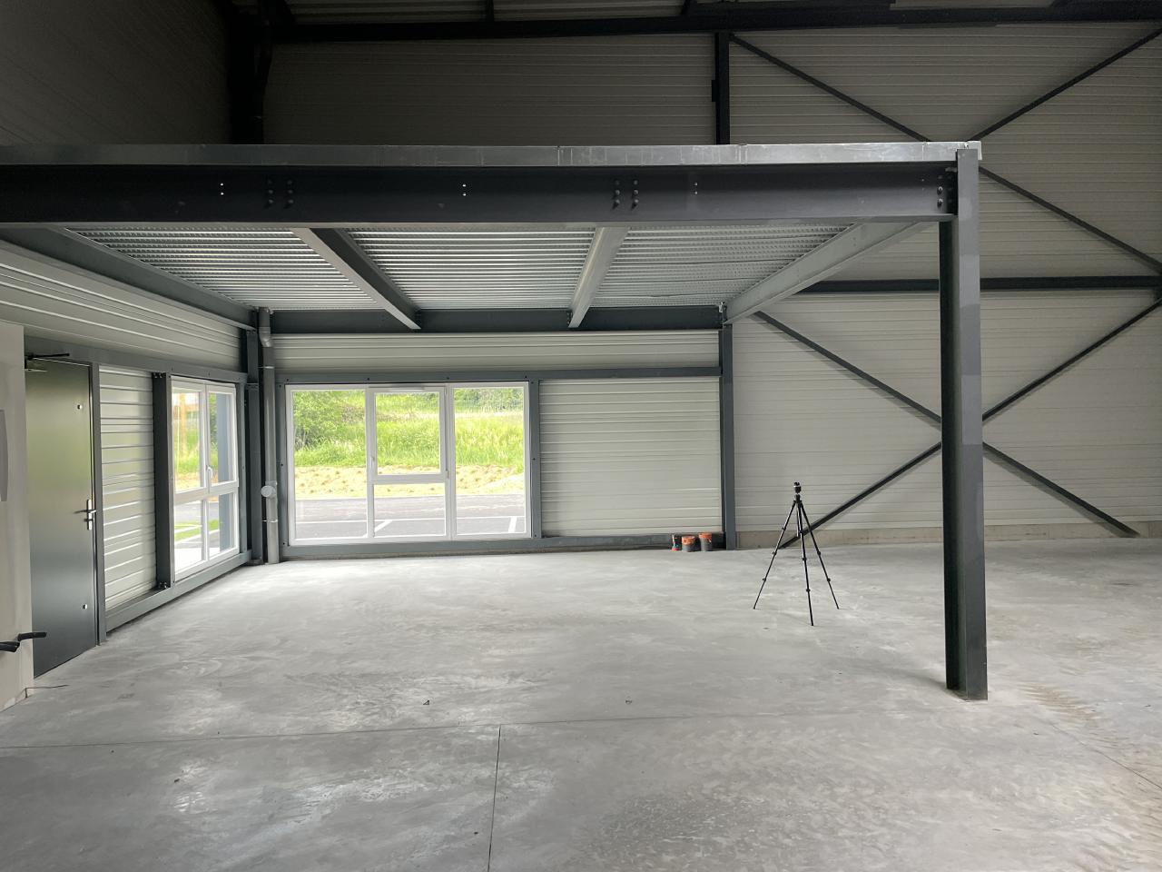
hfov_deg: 67.3
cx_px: 581
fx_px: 873
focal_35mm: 26
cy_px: 436
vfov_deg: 53.1
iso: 80
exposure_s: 1/121
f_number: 1.6
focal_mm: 4.2
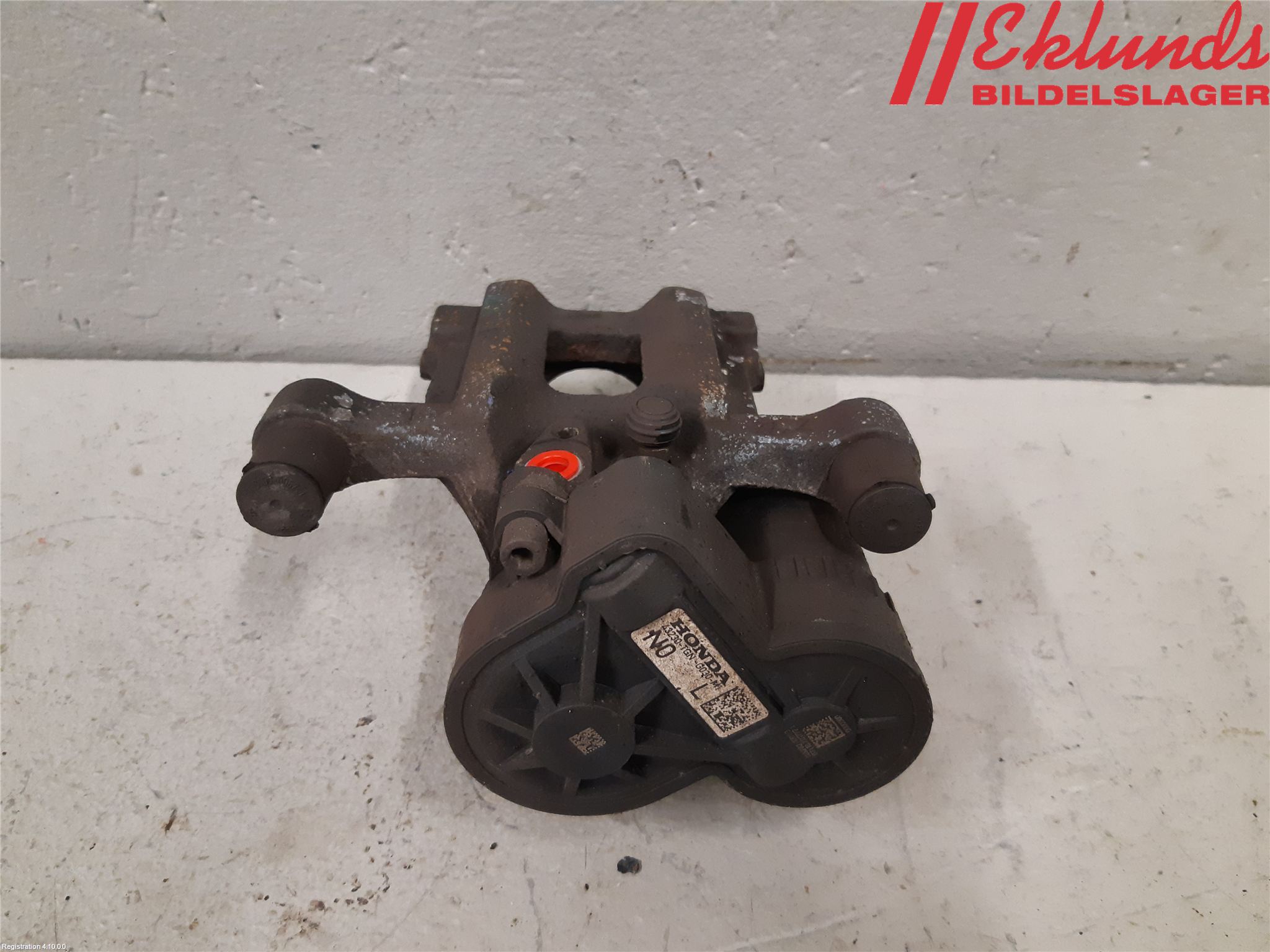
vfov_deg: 53.1
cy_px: 476
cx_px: 635
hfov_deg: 67.3
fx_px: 954
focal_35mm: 26
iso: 250
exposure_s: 1/60
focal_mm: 3.93
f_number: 1.7
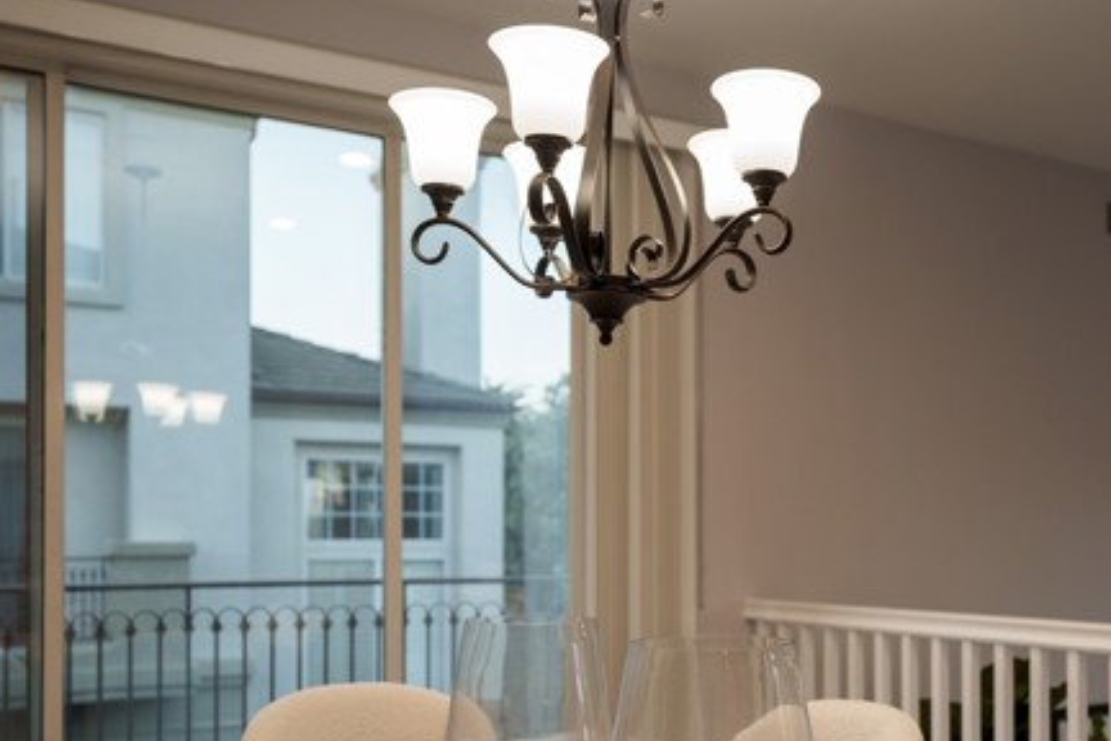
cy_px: 517
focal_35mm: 40
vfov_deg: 33.0
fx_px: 1234
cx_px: 754
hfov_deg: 47.6
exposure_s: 1/125
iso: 320
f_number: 2.8
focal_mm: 27
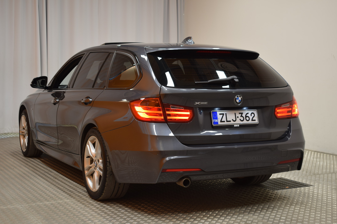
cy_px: 112
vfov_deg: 23.8
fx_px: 534
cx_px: 168
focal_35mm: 57
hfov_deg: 35.1
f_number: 4.8
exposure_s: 1/8
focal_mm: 38
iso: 100
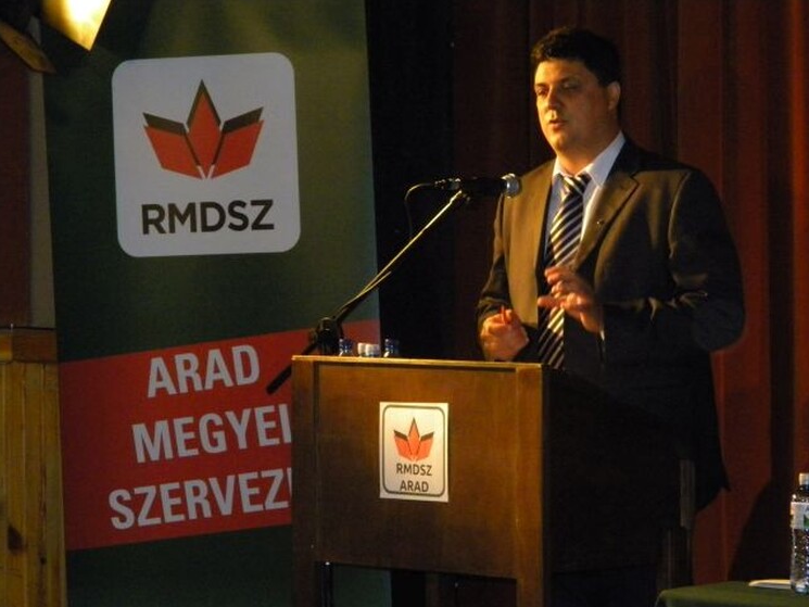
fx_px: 3483
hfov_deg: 13.2
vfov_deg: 10.0
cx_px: 403
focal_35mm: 149
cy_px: 304
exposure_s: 1/30
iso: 800
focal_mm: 26.8
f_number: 5
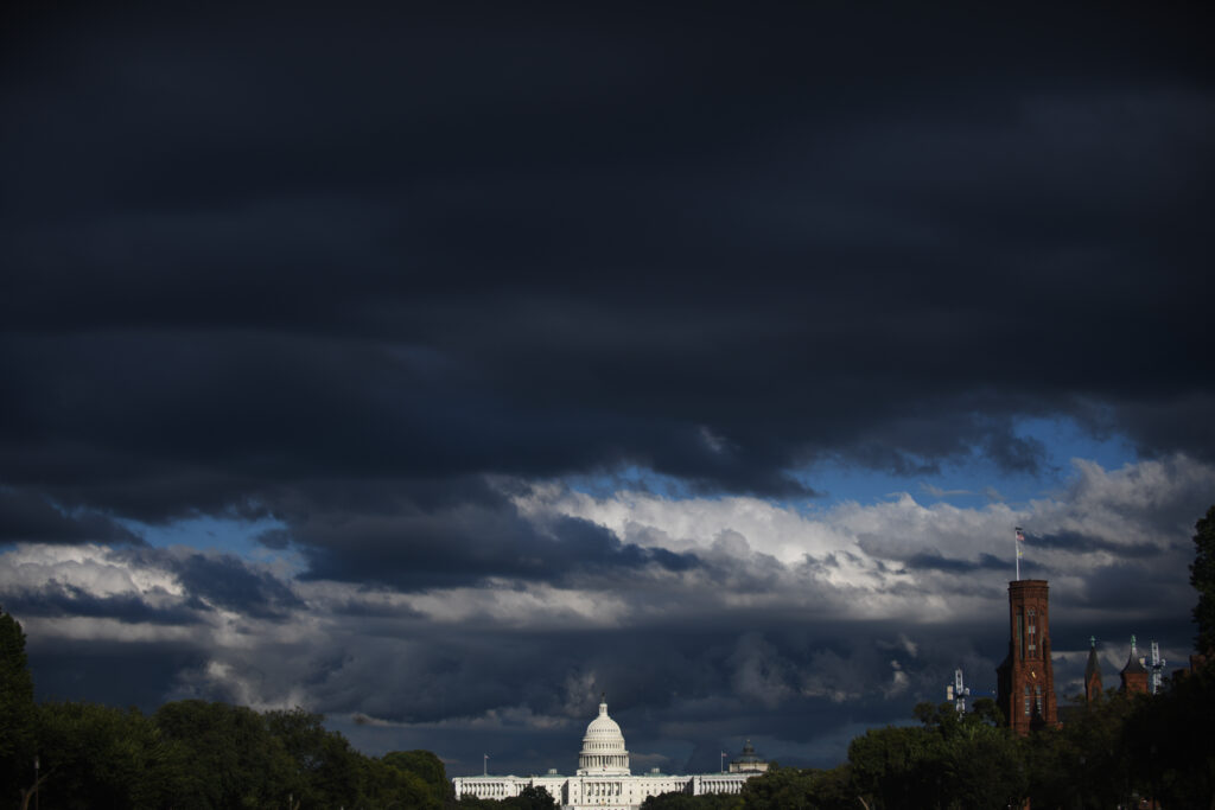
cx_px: 608
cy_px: 405
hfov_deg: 28.8
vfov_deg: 19.5
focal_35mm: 70
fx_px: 2363
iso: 64
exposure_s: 1/5000
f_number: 2.8
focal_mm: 70
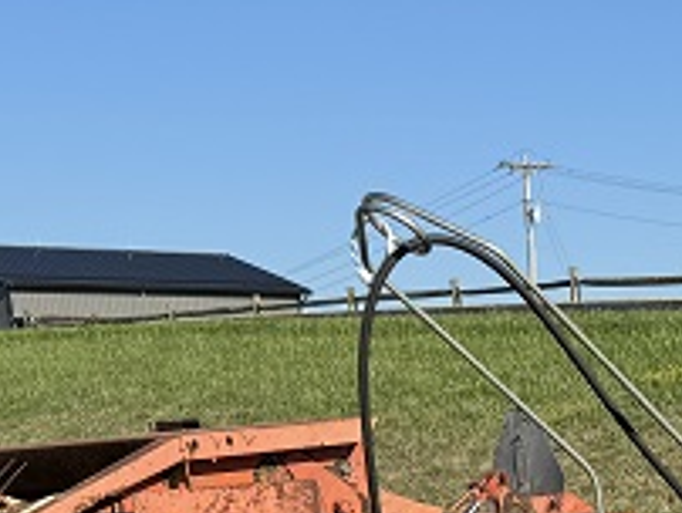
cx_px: 753
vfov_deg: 14.1
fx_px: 1874
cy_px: 884
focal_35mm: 95
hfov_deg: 19.7
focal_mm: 6.76
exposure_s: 1/2959
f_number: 1.78
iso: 80
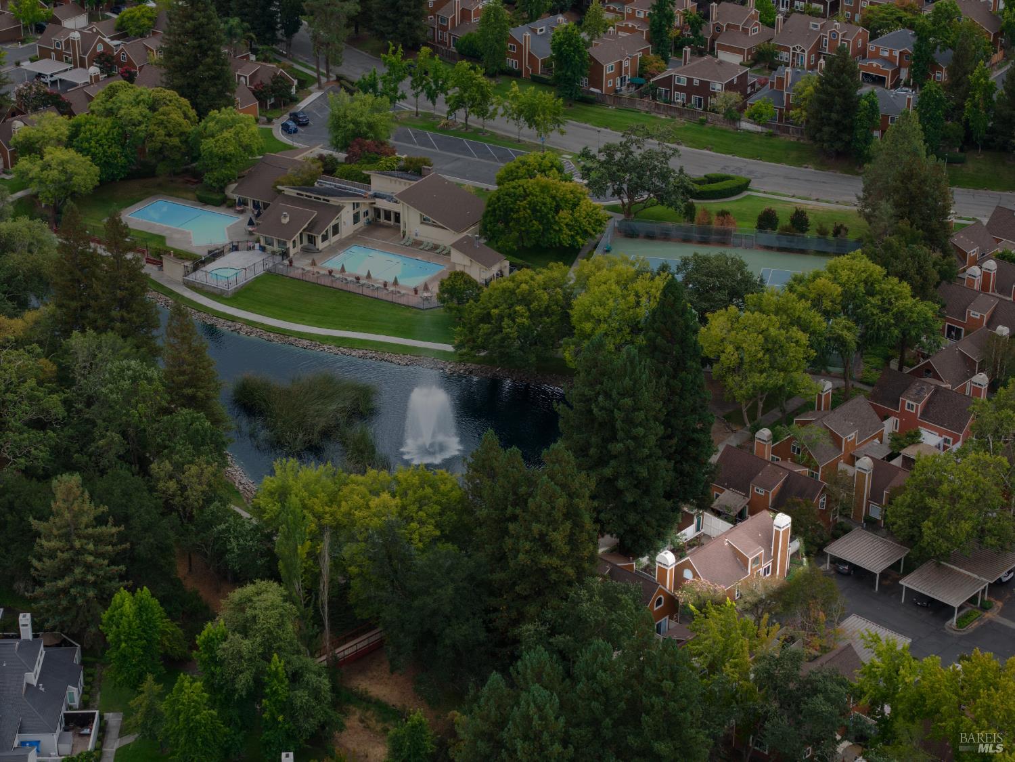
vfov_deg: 21.0
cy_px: 381
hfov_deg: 27.8
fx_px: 2053
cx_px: 508
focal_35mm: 70
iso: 110
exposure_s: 1/250
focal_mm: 19.35
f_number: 2.8
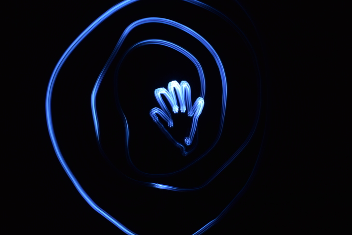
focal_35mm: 27
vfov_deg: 47.9
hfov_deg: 67.4
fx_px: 264
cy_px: 118
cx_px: 176
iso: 100
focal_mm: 18
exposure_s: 30
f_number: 22
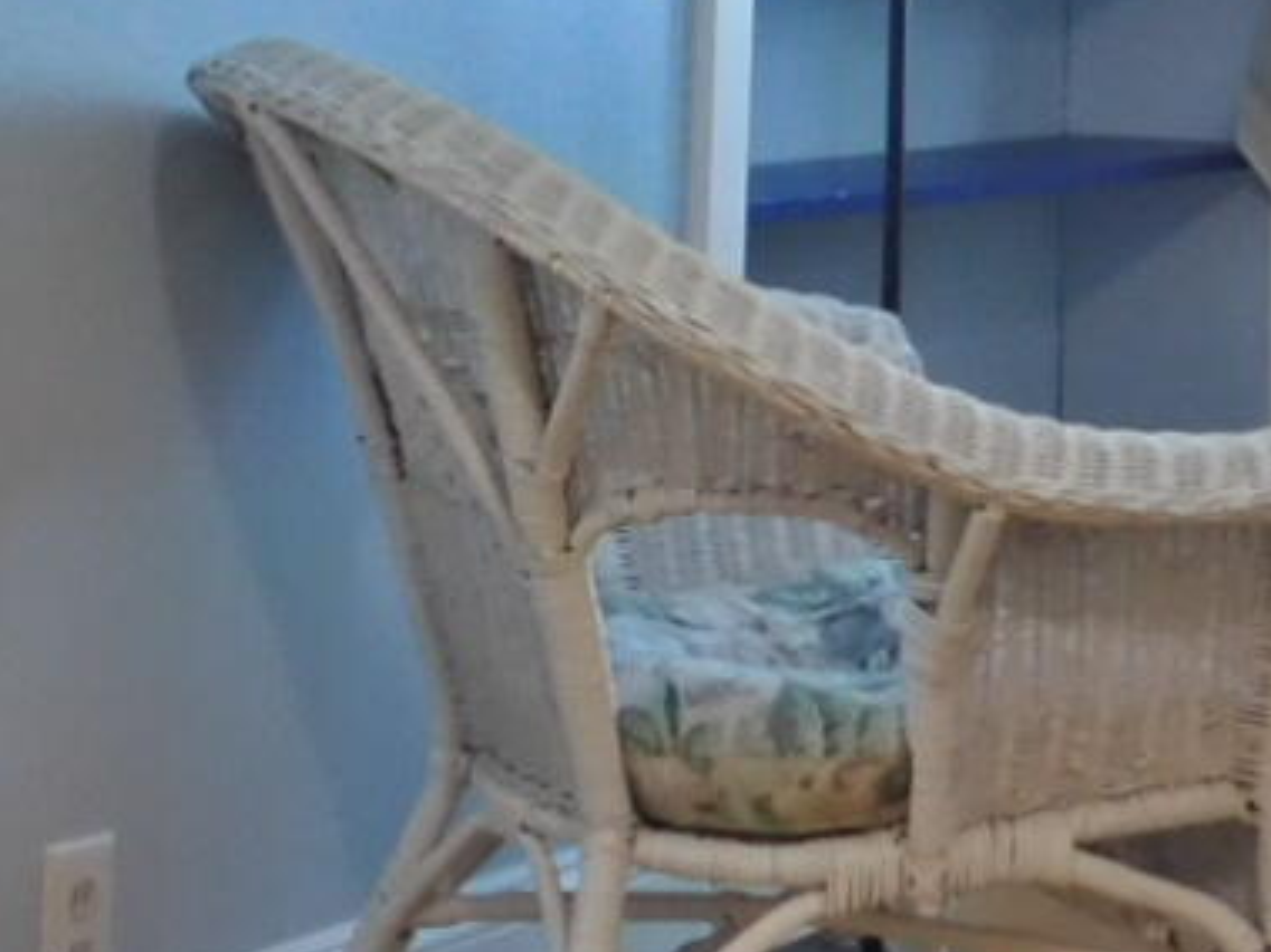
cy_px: -248
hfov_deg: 14.1
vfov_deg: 10.5
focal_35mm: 138
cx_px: 101
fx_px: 5065
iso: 360
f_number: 3
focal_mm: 4
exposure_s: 1/30
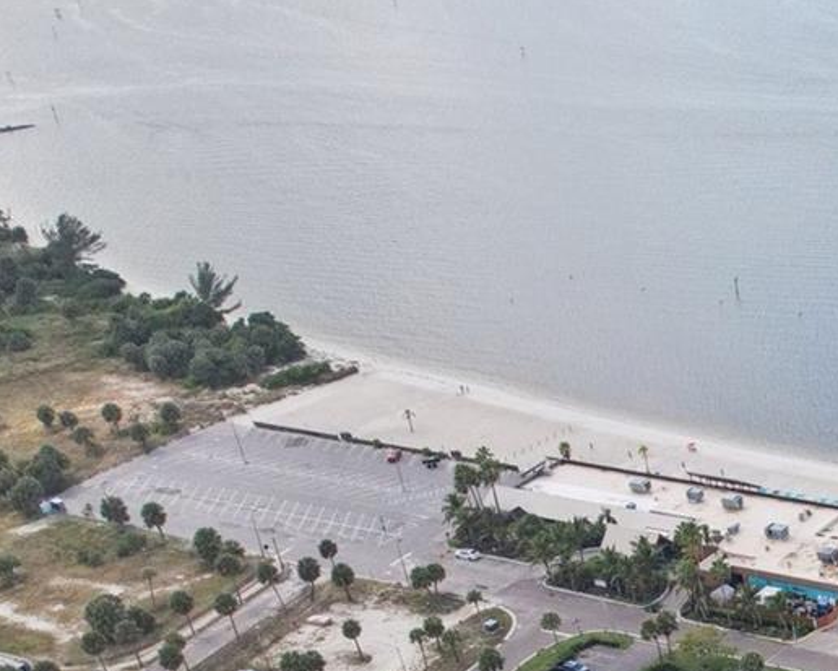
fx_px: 1588
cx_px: 1104
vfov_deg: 22.4
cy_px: 755
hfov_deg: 25.3
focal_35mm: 64
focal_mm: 8.4
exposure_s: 1/800
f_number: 2.8
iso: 400
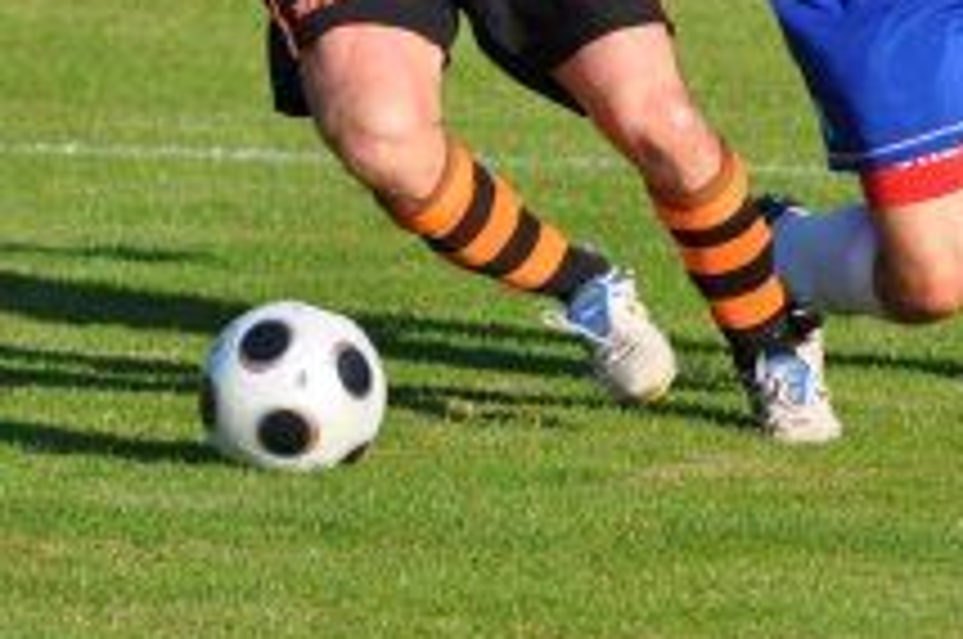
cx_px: 626
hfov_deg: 4.3
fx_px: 12882
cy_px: -70
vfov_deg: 2.8
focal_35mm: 482
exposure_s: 1/640
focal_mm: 125
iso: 200
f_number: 6.3
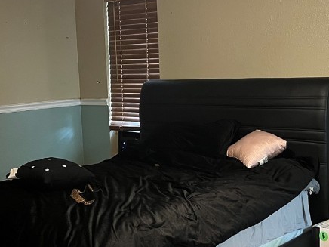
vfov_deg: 24.0
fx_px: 580
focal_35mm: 61
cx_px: 169
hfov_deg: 31.7
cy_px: 139
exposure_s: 1/40
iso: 640
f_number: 1.6
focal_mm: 5.1
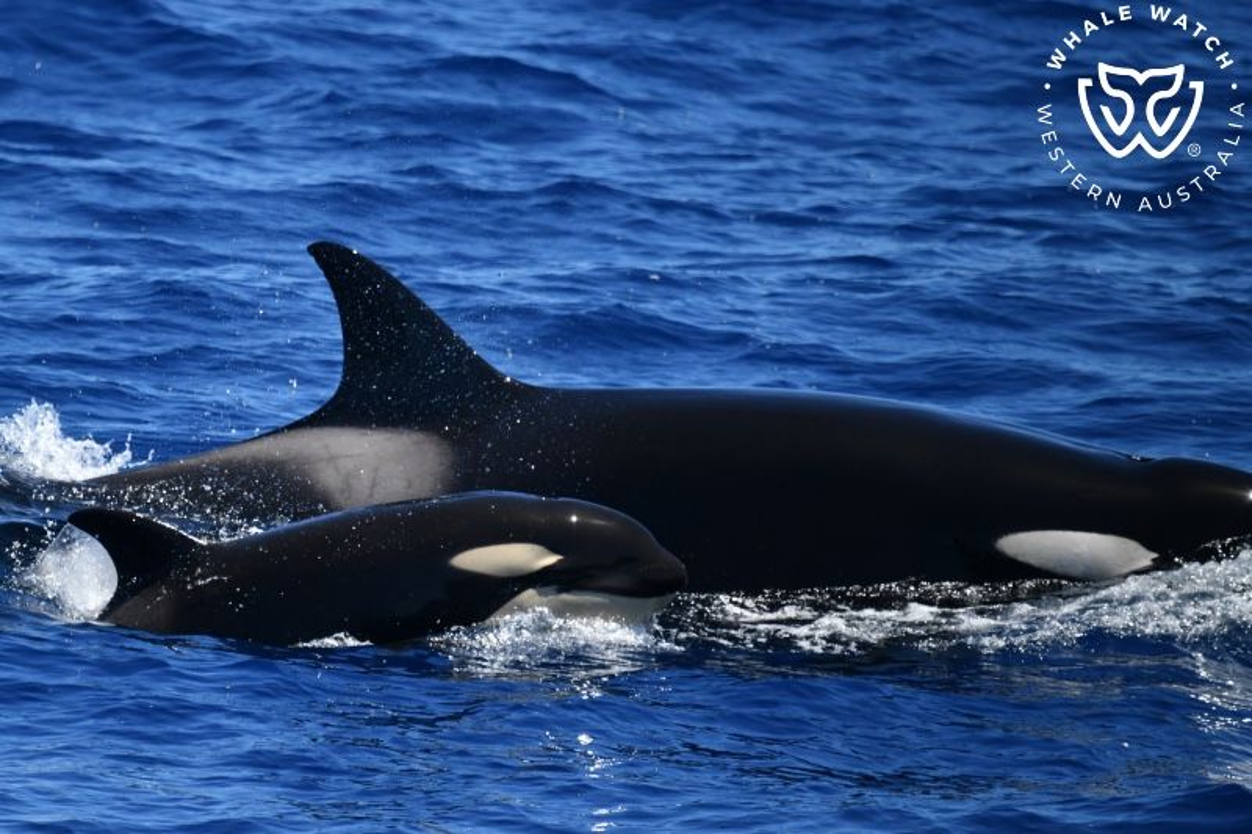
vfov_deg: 2.3
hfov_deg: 3.4
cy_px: 417
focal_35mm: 600
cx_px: 626
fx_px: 20861
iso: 1600
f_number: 6.3
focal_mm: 600
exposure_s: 1/8000
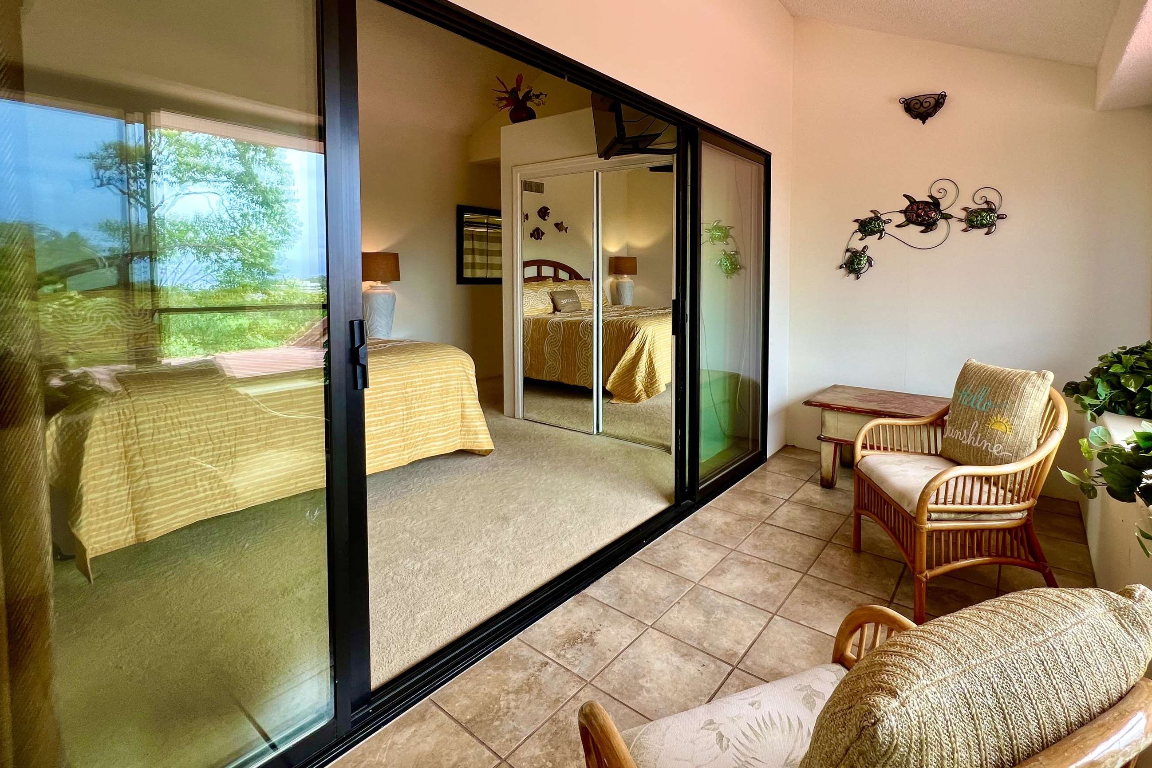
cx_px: 644
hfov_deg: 96.3
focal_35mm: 16
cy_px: 299
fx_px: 512
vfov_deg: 72.8
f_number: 1.8
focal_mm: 1.57
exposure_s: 1/99
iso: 50
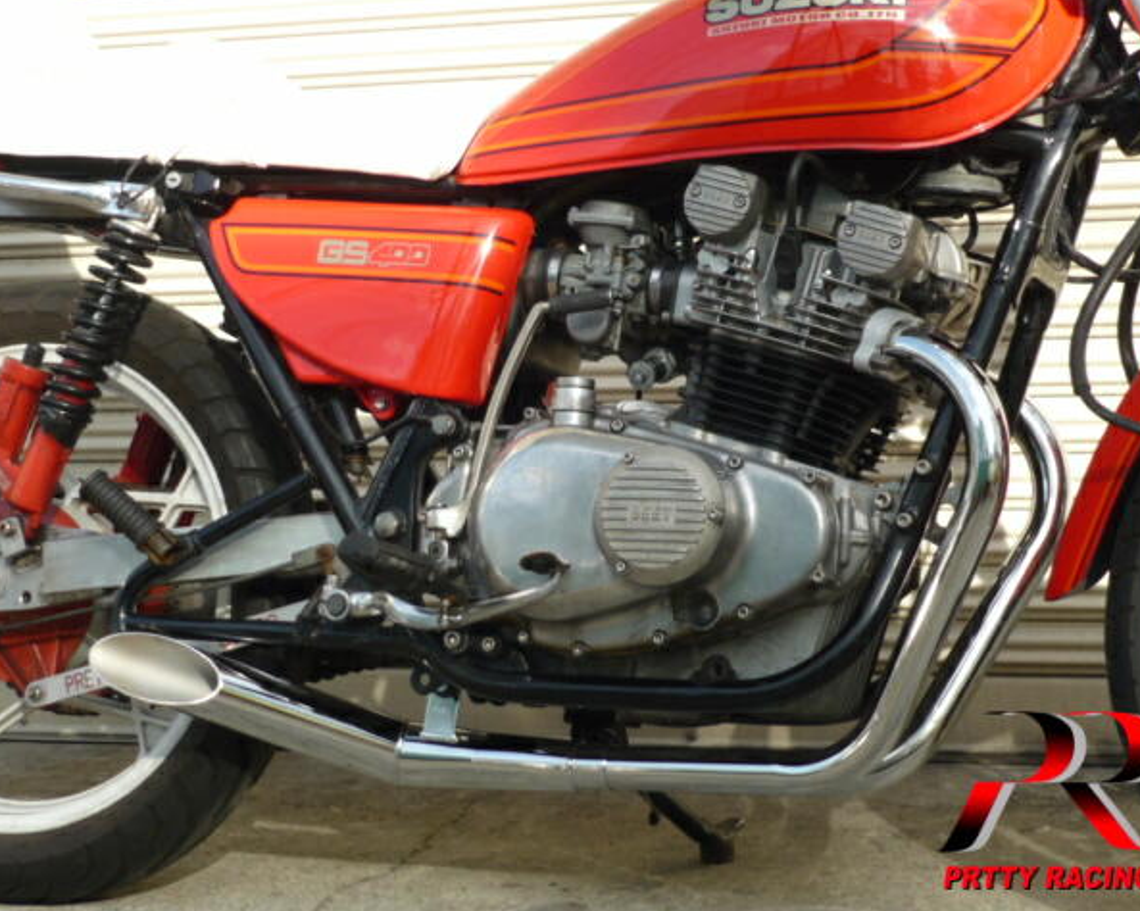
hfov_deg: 24.1
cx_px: 579
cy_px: 452
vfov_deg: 19.4
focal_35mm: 79
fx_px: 2665
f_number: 3.1
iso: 100
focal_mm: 7.8
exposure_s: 1/500
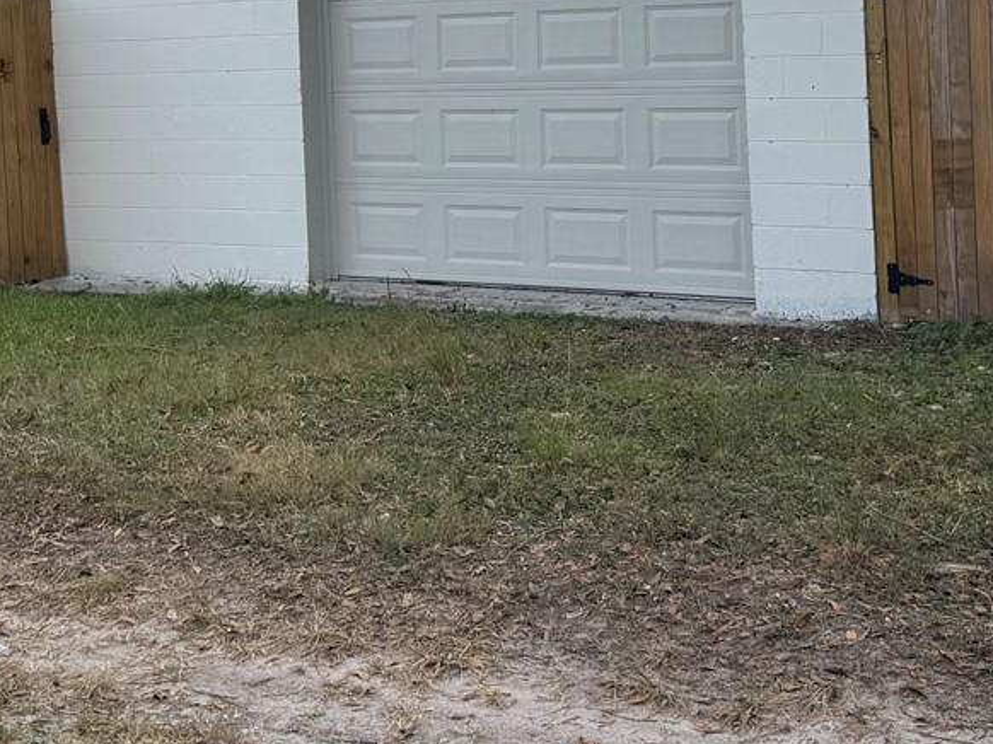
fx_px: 1893
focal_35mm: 66
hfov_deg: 29.3
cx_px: 396
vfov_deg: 21.5
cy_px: 9
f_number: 1.78
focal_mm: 6.76
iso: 80
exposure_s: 1/2331
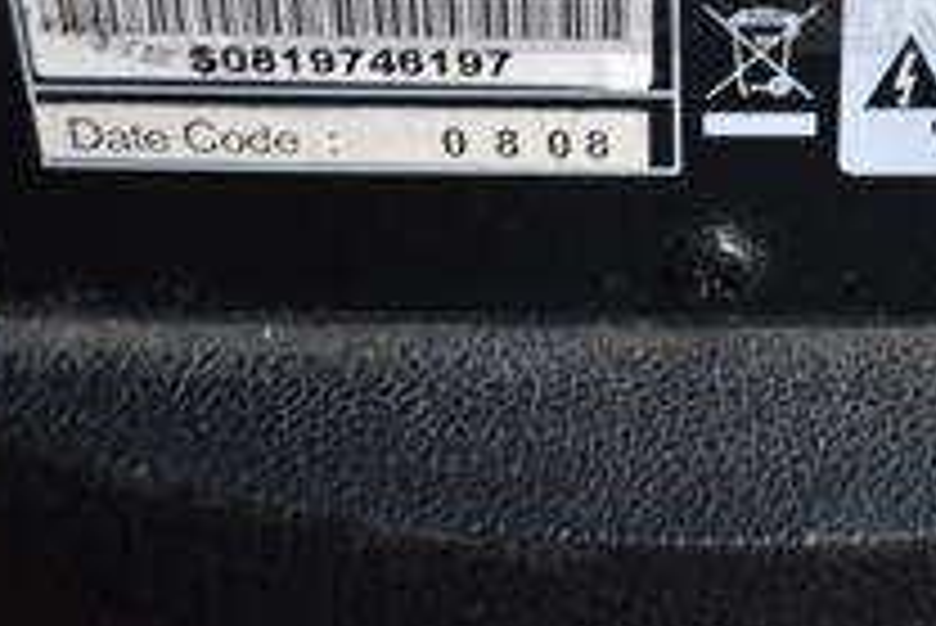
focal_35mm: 79
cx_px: 734
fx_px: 2055
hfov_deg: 25.3
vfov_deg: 16.4
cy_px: -185
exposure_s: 1/40
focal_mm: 18
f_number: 3.5
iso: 100
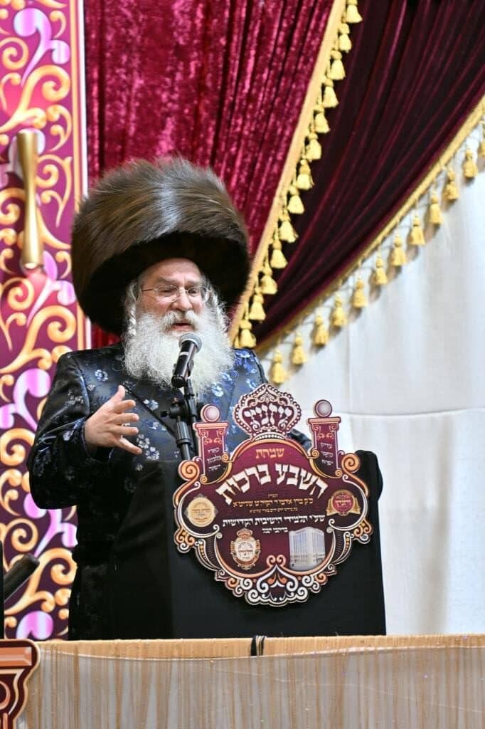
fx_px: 6066
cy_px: 364
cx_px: 242
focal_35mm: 300
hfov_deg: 4.6
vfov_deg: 6.9
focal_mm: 200
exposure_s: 1/200
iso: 250
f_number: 2.8
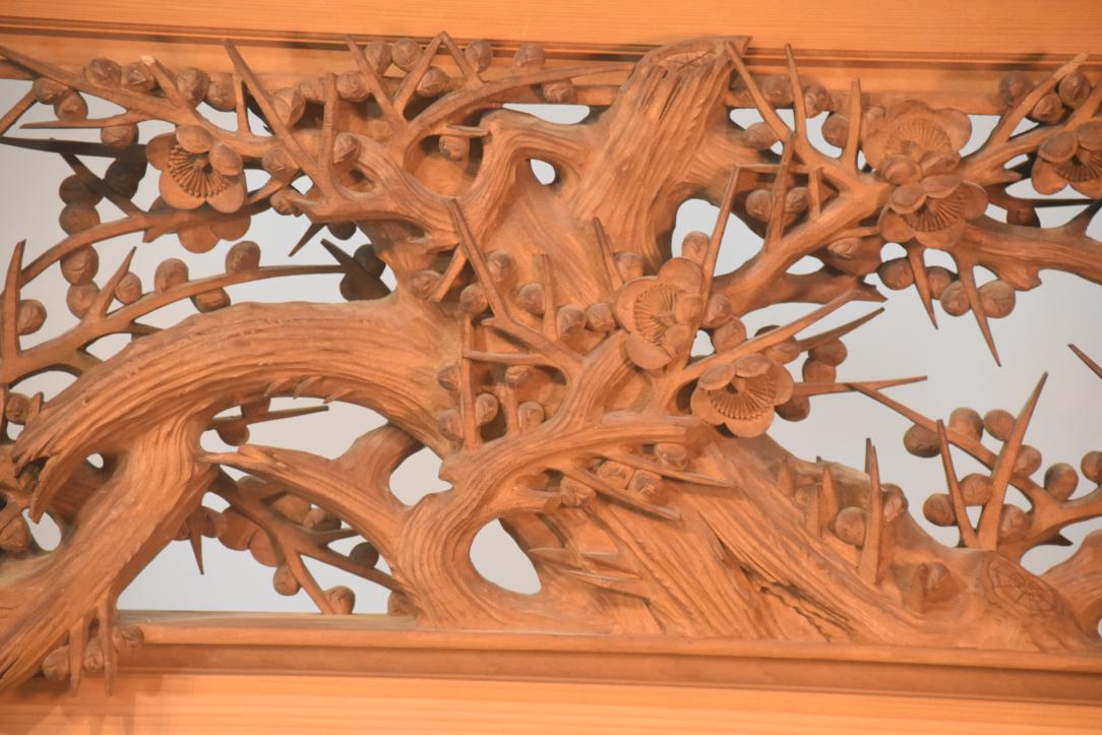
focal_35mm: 278
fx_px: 8495
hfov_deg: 7.4
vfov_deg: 5.0
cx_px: 551
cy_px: 368
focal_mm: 185
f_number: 6.3
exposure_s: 1/125
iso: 4000
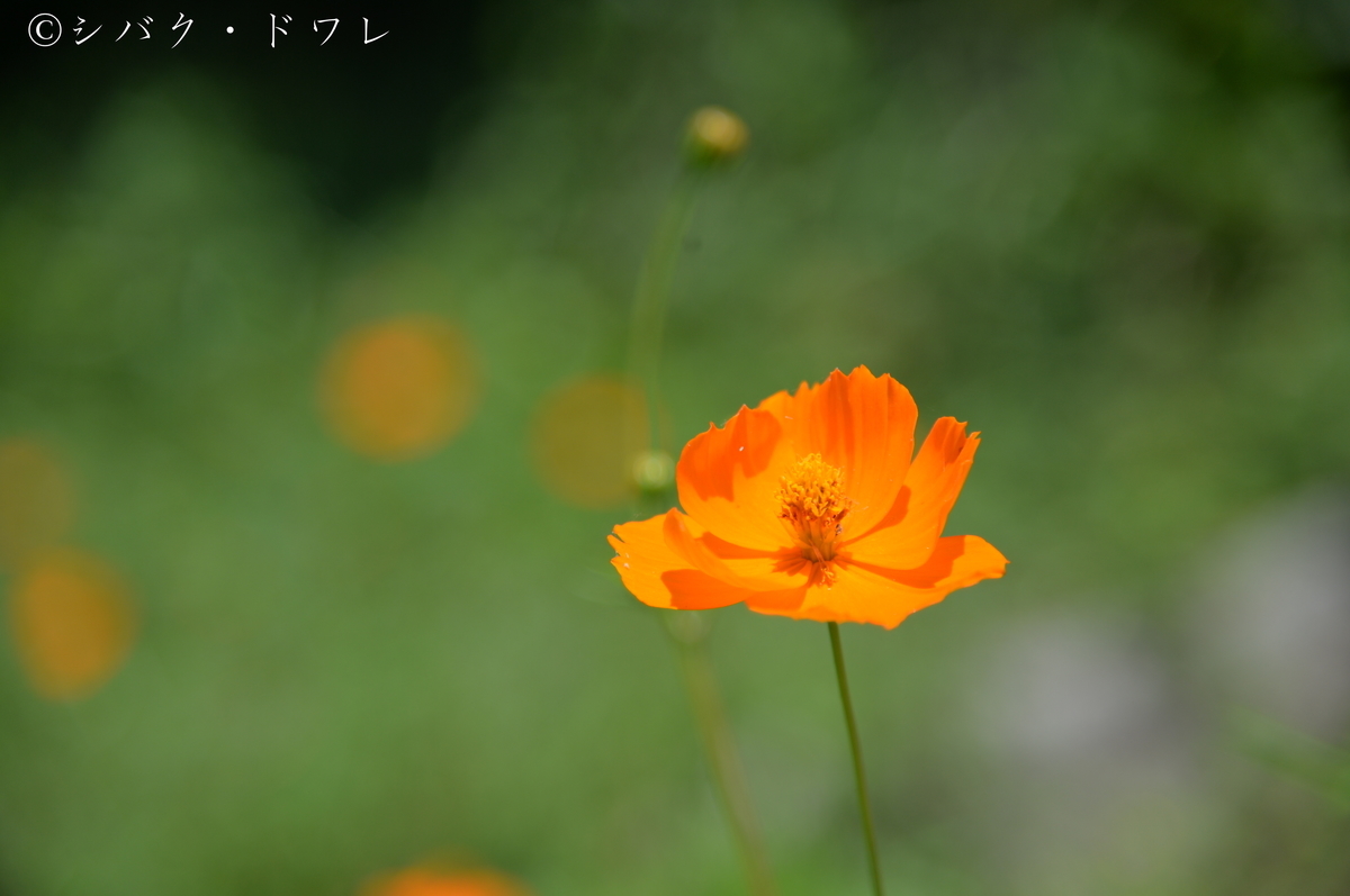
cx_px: 675
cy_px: 448
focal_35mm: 120
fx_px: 4494
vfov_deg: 11.4
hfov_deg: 17.1
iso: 200
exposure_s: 1/2500
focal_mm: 120
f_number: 4
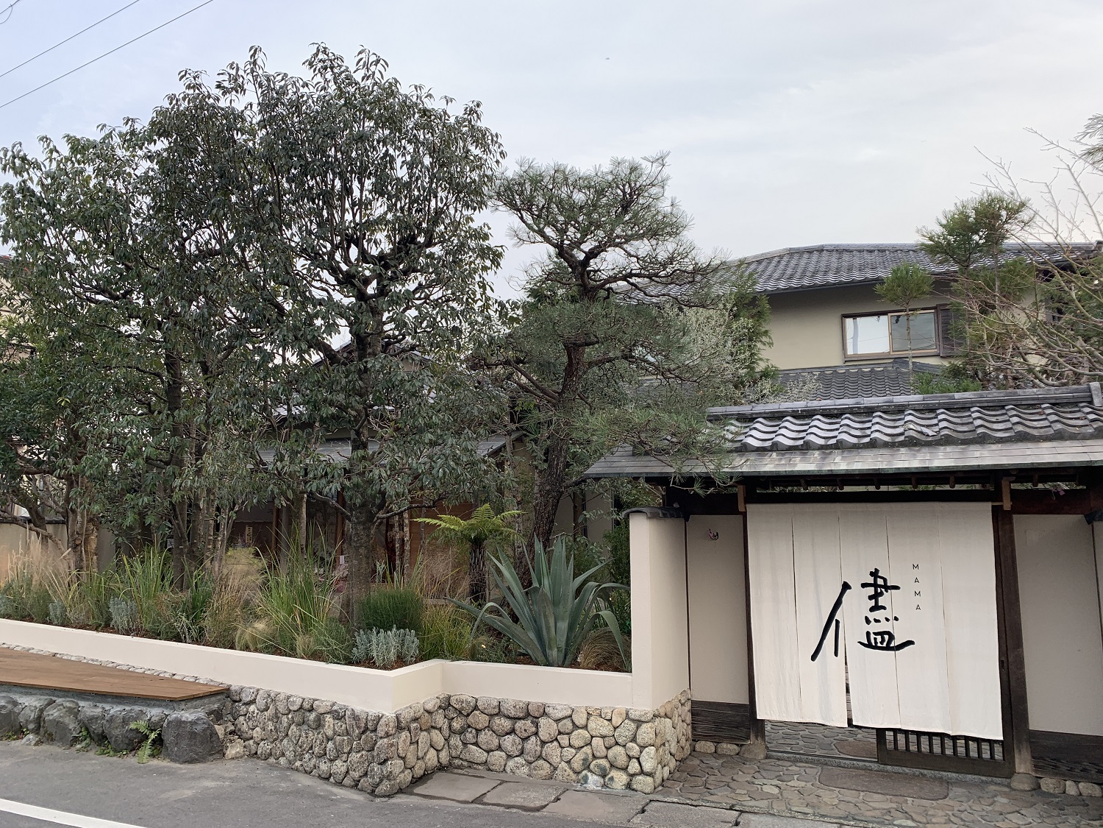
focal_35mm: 26
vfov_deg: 53.1
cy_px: 414
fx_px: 828
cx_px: 552
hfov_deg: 67.3
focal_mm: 4.25
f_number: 1.8
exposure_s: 1/125
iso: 25
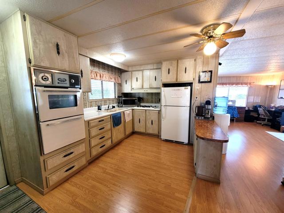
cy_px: 106
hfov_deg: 106.2
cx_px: 142
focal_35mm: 13
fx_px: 107
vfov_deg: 89.9
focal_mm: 1.74
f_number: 2.2
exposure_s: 1/60
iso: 160
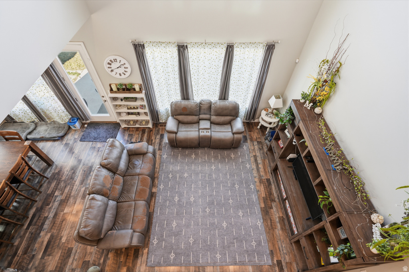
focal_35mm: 17
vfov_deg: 70.4
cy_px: 136
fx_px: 193
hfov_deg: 93.3
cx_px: 204
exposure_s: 1/40
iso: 320
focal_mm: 17
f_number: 11
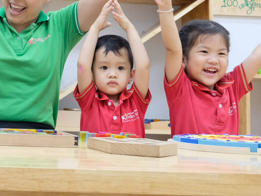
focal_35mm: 81
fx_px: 611
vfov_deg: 18.0
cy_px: 31
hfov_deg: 23.1
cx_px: -1
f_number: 4.5
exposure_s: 1/80
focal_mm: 24.3
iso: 2000
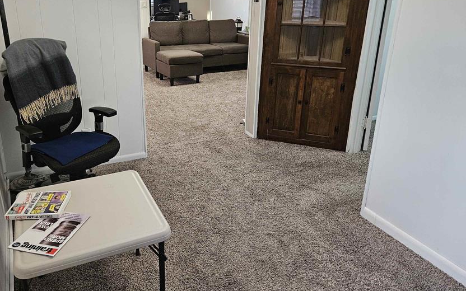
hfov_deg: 62.4
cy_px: 118
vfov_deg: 41.7
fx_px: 381
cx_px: 188
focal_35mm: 30
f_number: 1.8
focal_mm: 5.4
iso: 400
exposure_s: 1/120
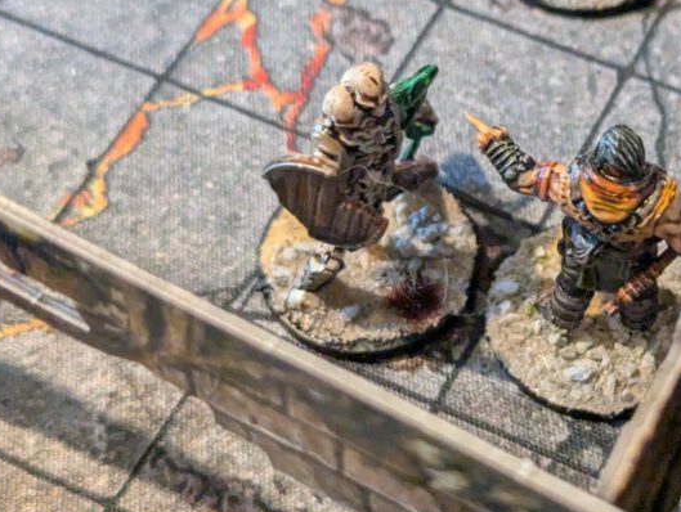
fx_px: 1832
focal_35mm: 93
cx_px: 499
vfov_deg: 15.9
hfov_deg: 20.9
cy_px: 197
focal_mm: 6.81
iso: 1626
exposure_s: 1/25
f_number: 1.85
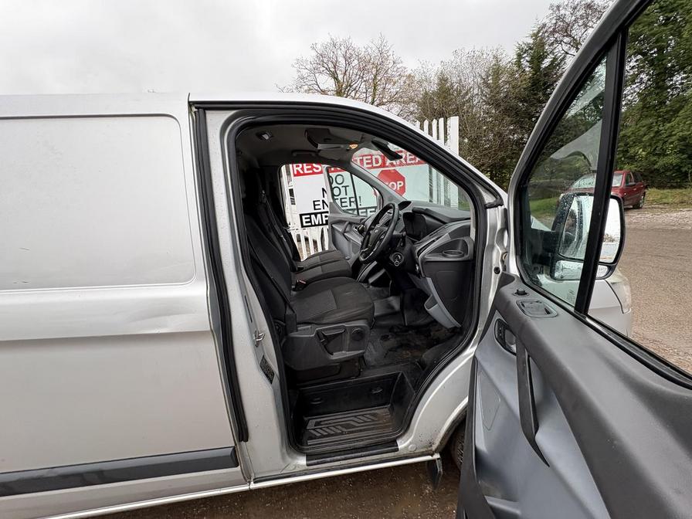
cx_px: 346
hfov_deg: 102.1
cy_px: 260
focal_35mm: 14
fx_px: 280
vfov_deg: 85.7
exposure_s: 1/106
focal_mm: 2.22
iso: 50
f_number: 2.2
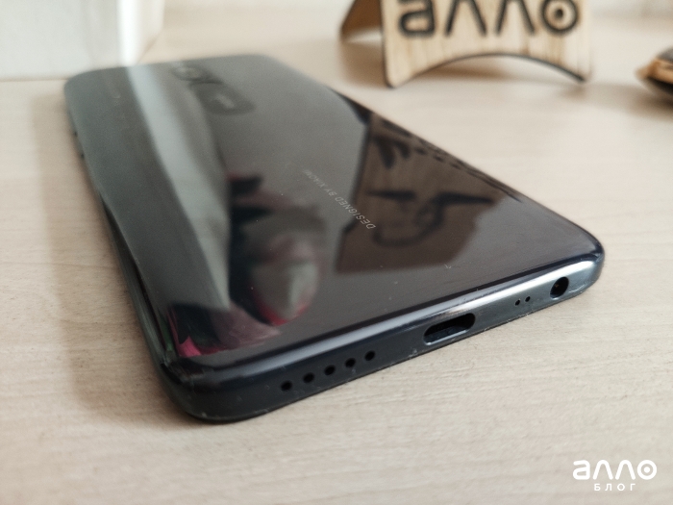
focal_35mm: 27
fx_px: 525
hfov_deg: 65.3
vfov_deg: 51.4
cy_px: 252
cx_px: 336
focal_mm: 4.75
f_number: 1.75
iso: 3094
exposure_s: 1/33
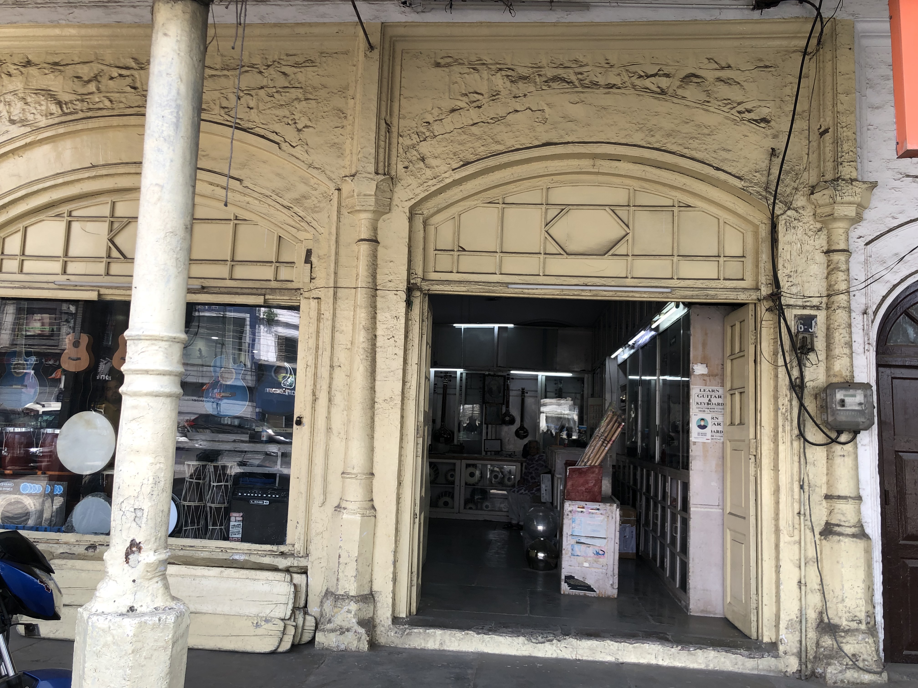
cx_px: 459
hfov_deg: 63.4
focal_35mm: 28
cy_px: 344
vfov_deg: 49.7
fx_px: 743
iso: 20
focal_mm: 4
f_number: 1.8
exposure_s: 1/126
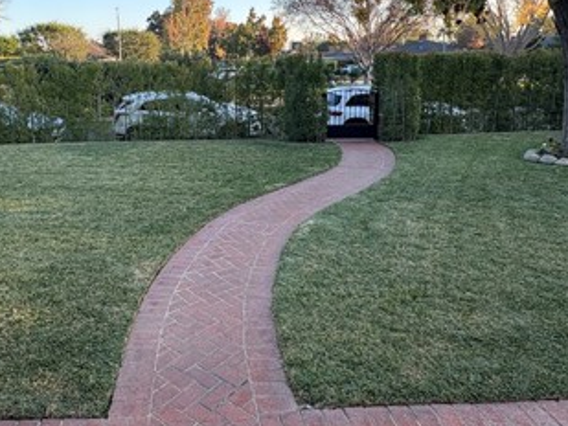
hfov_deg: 60.4
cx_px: 197
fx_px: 476
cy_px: 136
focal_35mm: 29
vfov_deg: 47.3
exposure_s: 1/242
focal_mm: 2.22
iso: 50
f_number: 2.2
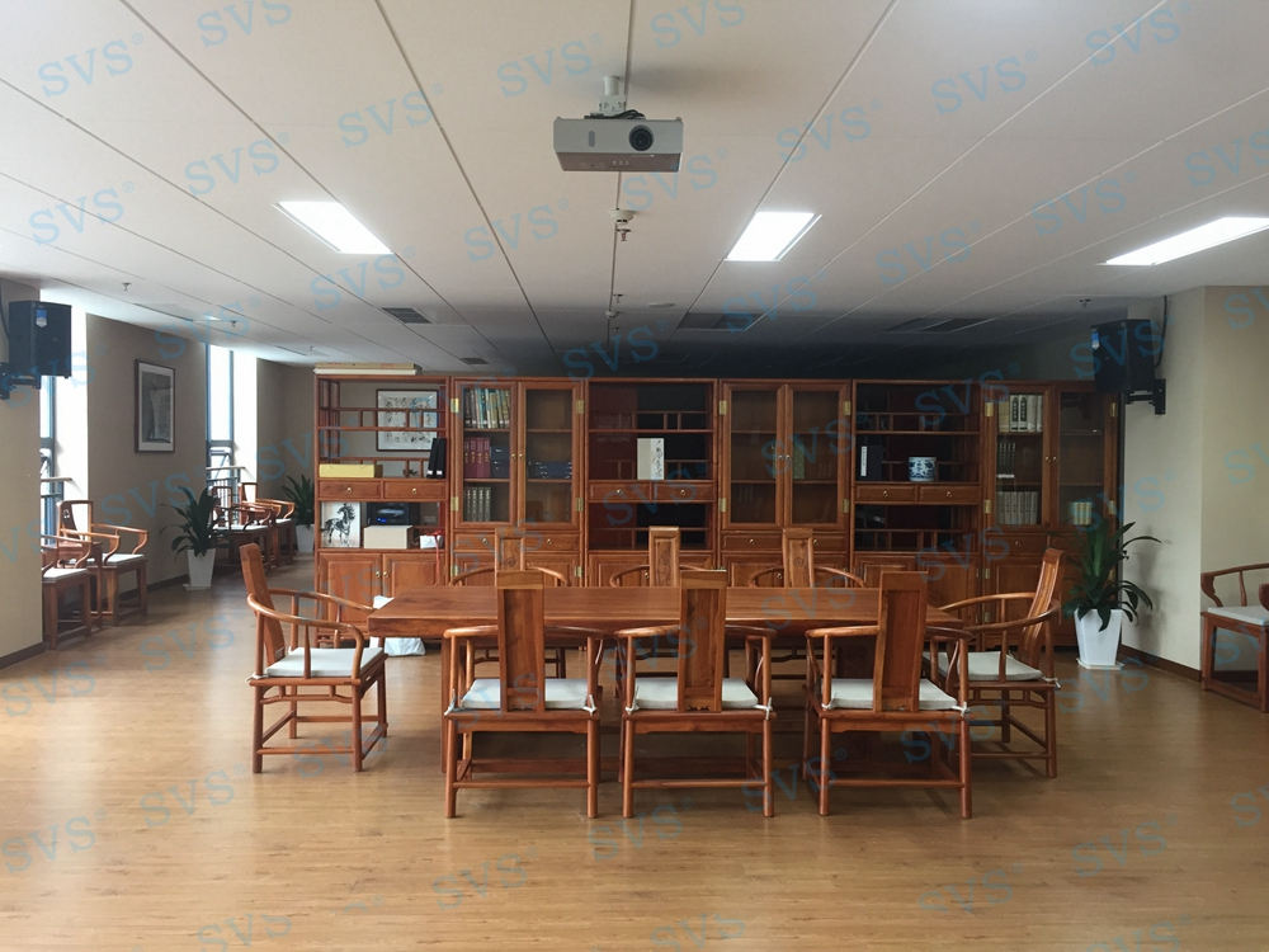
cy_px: 476
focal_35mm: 29
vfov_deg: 48.2
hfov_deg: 61.7
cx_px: 634
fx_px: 1063
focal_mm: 4.15
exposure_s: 1/33
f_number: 2.2
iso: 80
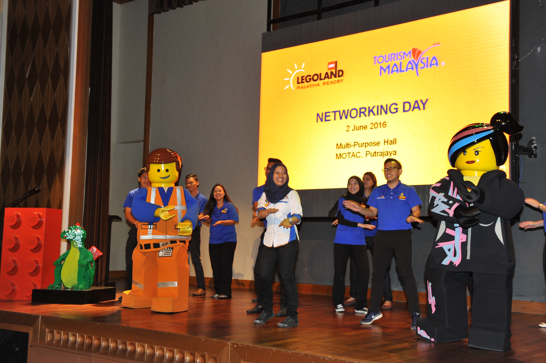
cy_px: 182
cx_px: 273
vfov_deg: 30.5
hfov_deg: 44.5
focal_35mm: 44
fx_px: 667
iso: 800
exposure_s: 1/80
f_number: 5
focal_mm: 44
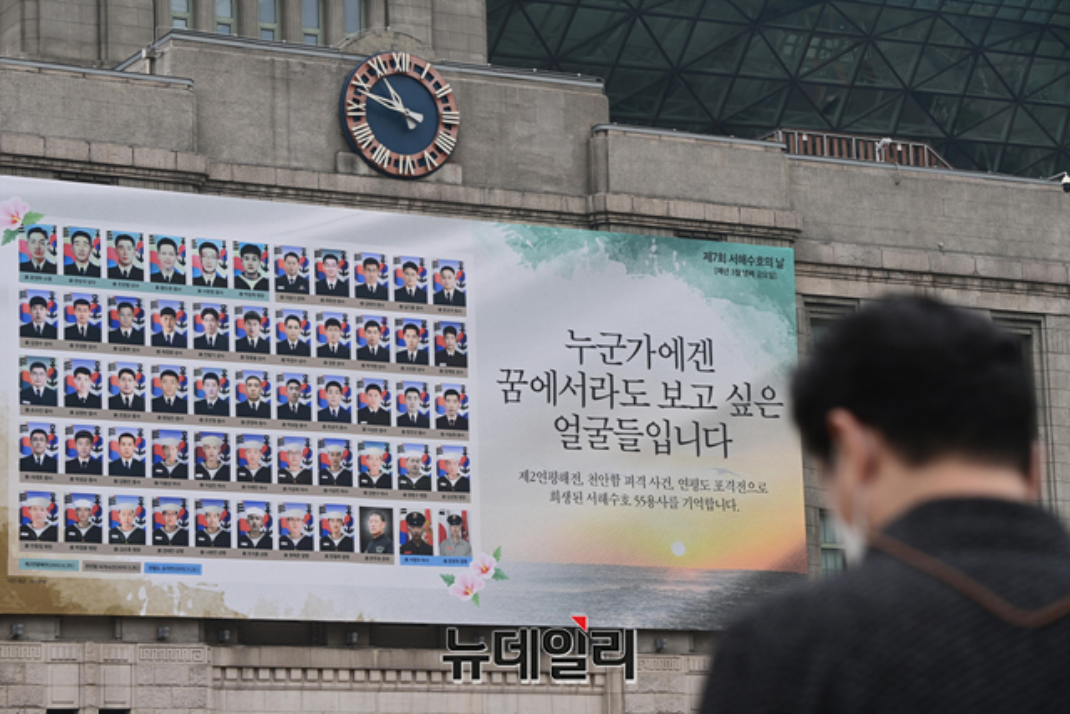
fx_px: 3329
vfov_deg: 12.2
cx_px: 535
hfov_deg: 18.3
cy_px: 357
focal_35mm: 112
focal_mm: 112
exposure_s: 1/200
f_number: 6.3
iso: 100
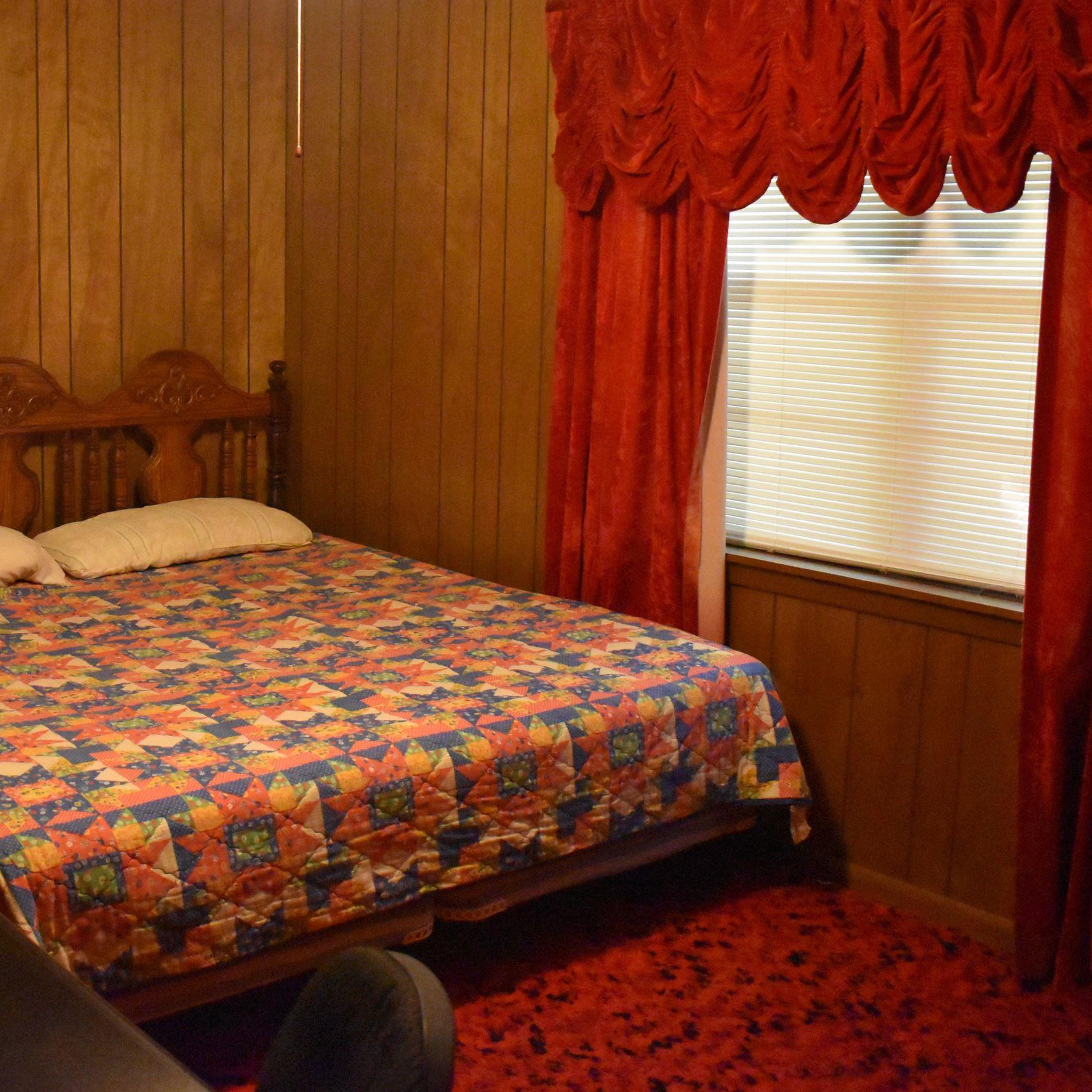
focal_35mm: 41
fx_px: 1463
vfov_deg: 40.8
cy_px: 461
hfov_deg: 40.0
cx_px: 296
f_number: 3.5
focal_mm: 18
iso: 8000
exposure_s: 1/125
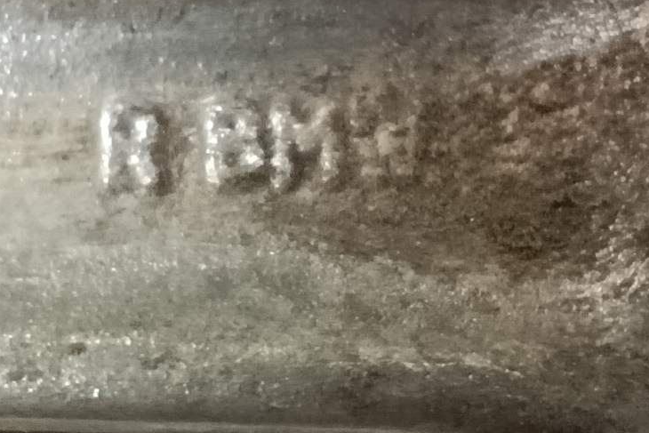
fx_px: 1028
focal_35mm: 57
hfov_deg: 35.0
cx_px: 325
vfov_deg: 23.8
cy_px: 198
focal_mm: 2.01
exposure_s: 1/25
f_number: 2.4
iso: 833
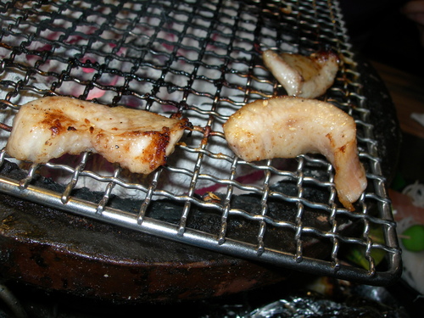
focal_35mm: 38
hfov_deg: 49.0
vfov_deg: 37.7
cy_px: 159
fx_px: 465
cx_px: 212
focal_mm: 7.8
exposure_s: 1/60.1
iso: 50
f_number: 4.8
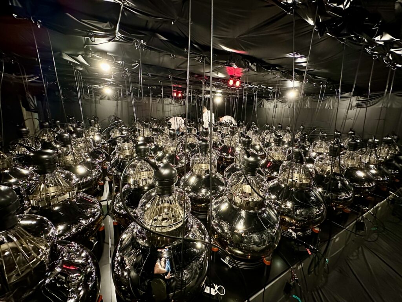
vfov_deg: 85.7
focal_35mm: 14
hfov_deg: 102.1
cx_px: 201
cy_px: 151
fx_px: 163
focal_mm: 2.22
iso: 1000
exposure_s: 1/40
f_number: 2.2
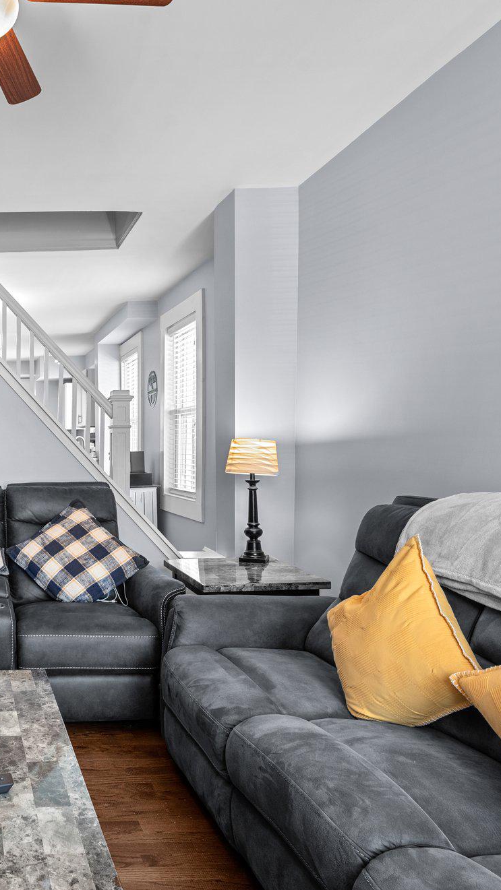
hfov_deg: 38.5
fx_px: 614
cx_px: -19
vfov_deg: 71.9
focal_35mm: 26
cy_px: 434
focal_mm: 16
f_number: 8
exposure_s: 1/6
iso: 200
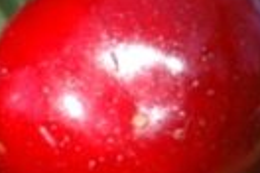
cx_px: -100
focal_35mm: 1510
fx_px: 10905
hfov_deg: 1.4
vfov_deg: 0.9
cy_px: 148
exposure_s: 1/350
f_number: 8
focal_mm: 130
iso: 200
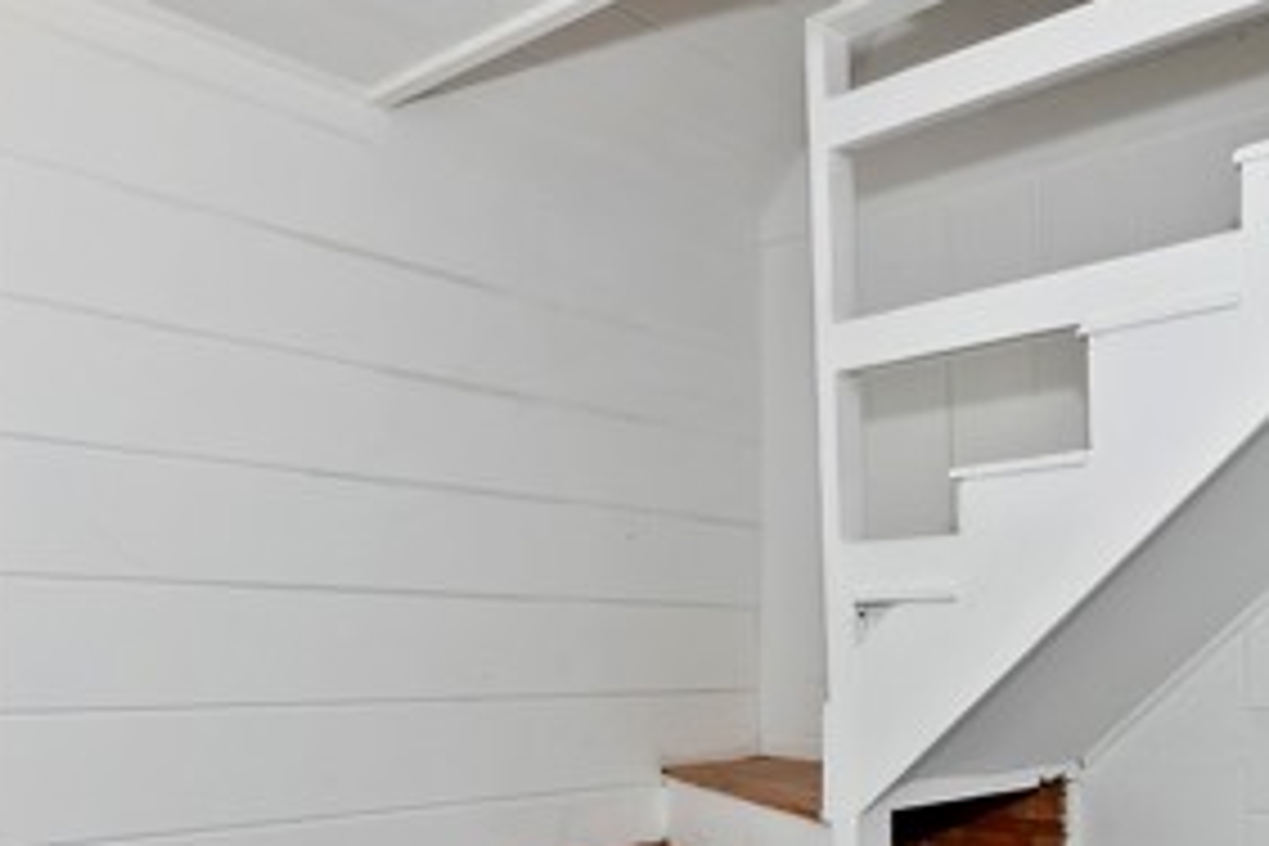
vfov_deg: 37.1
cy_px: 709
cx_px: 662
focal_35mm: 34
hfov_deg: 55.8
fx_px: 1198
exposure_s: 1/30
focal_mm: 10
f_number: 8
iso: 400
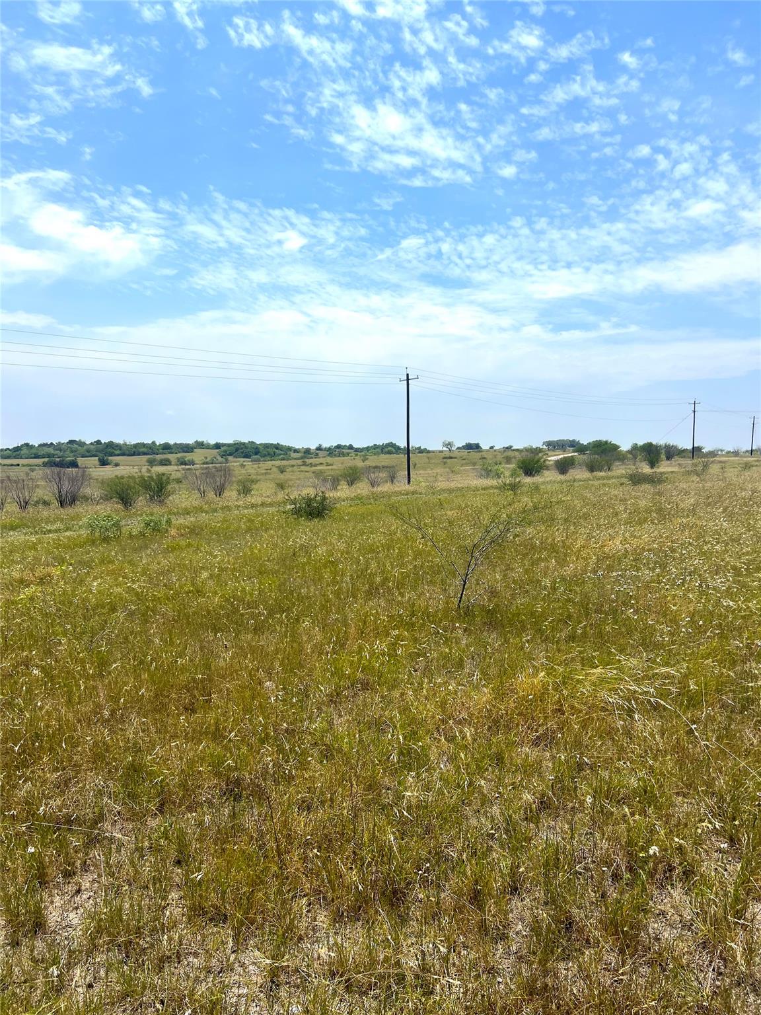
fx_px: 762
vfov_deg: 67.3
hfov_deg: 53.1
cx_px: 380
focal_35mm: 26
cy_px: 508
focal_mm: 5.7
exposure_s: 1/7463
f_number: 1.5
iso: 50
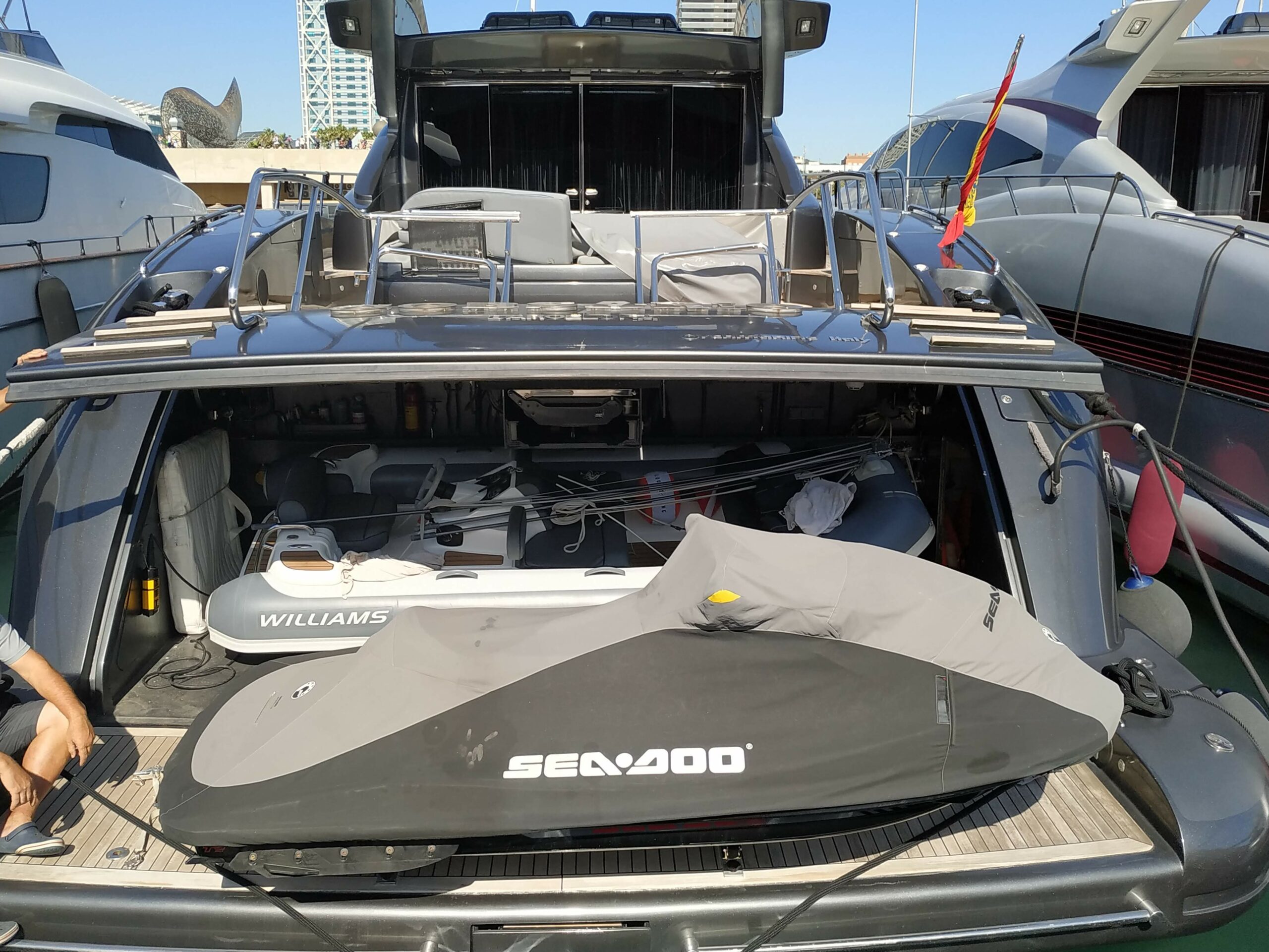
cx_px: 634
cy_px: 476
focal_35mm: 24
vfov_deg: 56.8
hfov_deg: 71.6
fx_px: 880
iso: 250
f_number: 1.9
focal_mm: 3.94
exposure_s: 1/2953
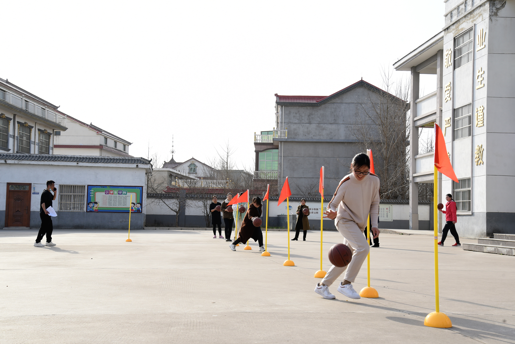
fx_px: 644
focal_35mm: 45
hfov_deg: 43.6
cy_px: 172
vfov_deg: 29.9
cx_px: 258
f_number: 8
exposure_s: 1/400
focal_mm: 45
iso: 500
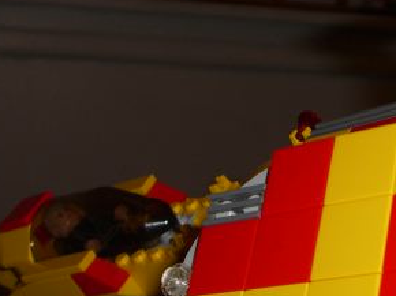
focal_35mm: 84
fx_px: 960
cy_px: 132
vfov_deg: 17.5
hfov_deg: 22.7
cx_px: 355
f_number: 2.7
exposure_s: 1/60
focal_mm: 6.2
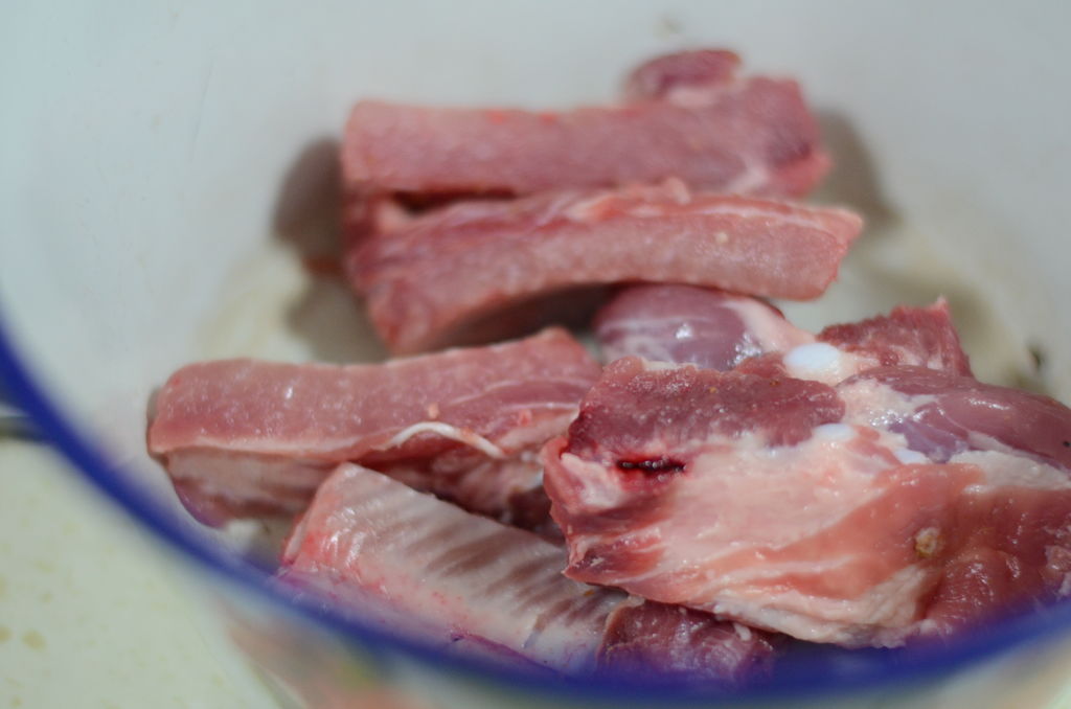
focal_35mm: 75
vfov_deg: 18.1
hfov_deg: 27.0
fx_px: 2226
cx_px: 536
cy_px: 354
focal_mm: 50
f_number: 2.2
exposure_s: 1/80
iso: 1250
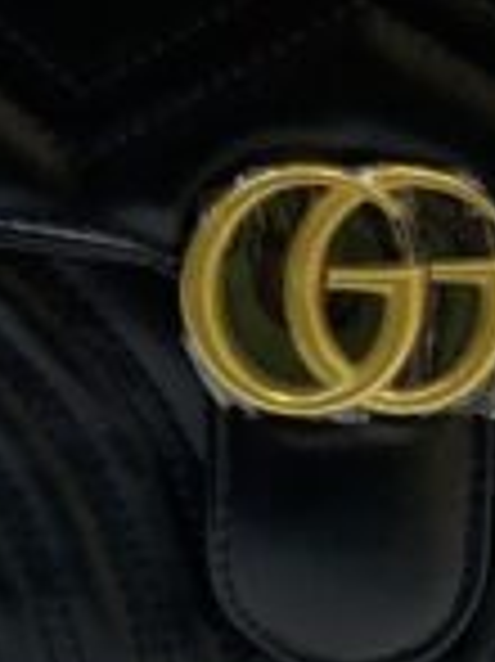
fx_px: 3876
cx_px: 374
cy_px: -160
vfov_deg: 9.6
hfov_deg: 7.3
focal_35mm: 203
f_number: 2.4
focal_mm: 6
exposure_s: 1/50
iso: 64
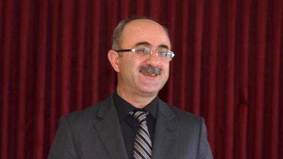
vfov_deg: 6.9
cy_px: 70
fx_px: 1317
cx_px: 141
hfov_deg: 12.3
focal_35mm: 176
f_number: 5.6
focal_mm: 105
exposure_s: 1/60
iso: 800
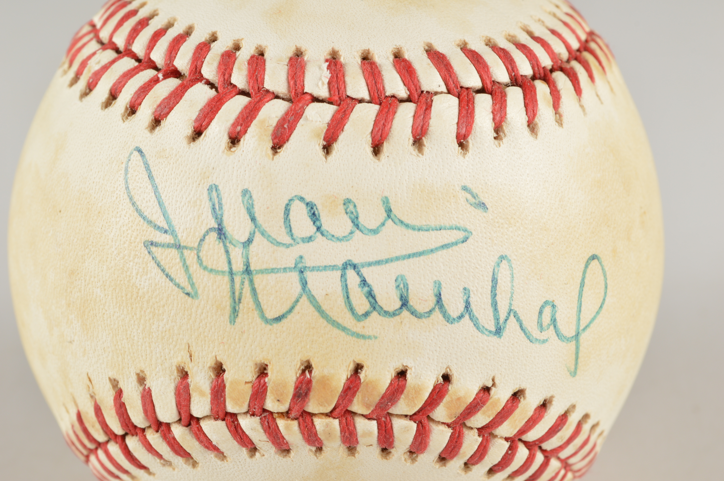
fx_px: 1658
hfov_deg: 24.6
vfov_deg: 16.5
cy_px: 240
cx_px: 362
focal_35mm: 82
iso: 100
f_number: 14
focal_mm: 55
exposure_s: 1/125
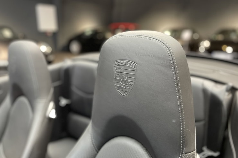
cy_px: 90
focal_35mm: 28
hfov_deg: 65.5
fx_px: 185
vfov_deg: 46.2
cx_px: 118
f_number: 1.6
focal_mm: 4.2
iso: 320
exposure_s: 1/50
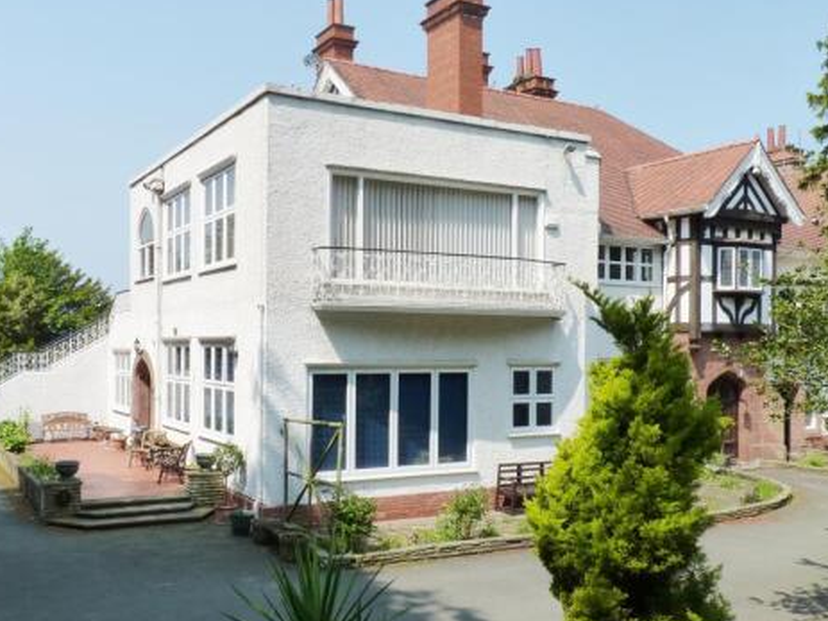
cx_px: 326
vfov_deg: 41.7
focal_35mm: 34
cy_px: 343
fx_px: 813
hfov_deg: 53.5
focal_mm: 4.8
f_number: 5.6
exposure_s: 1/320
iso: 125
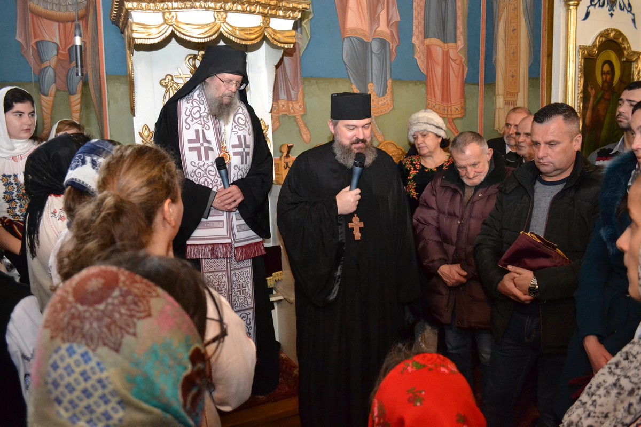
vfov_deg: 47.9
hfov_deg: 67.4
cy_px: 214
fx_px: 481
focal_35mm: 27
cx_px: 320
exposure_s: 1/60
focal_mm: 18
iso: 3200
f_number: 3.5
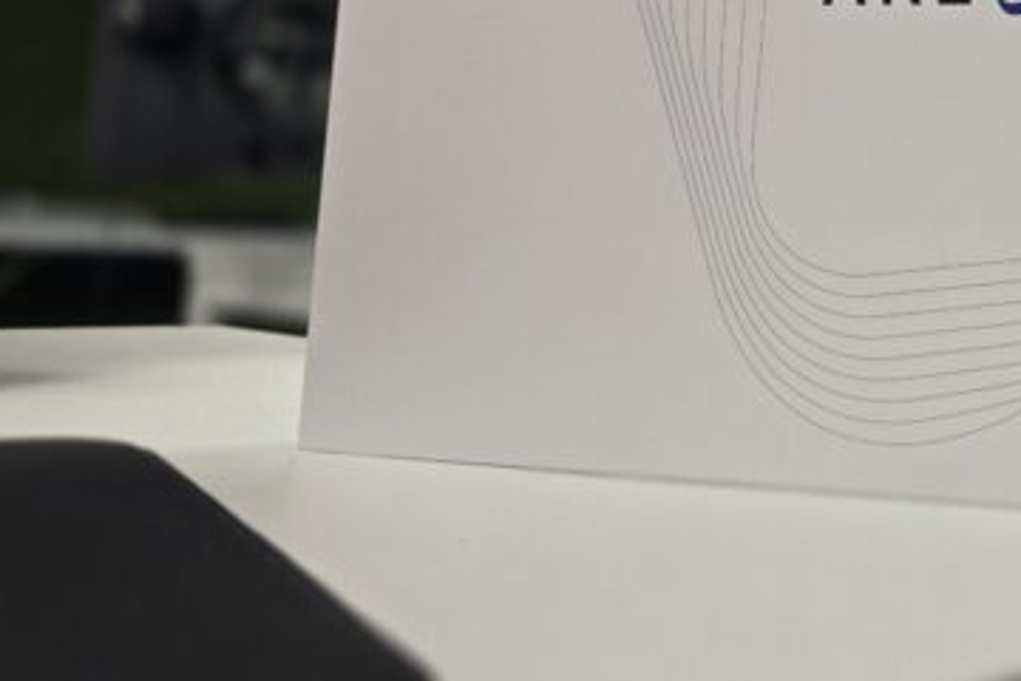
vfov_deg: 25.3
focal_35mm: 51
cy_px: 20
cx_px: 1072
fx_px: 1446
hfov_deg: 34.5
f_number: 1.7
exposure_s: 1/50
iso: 50
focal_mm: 6.3
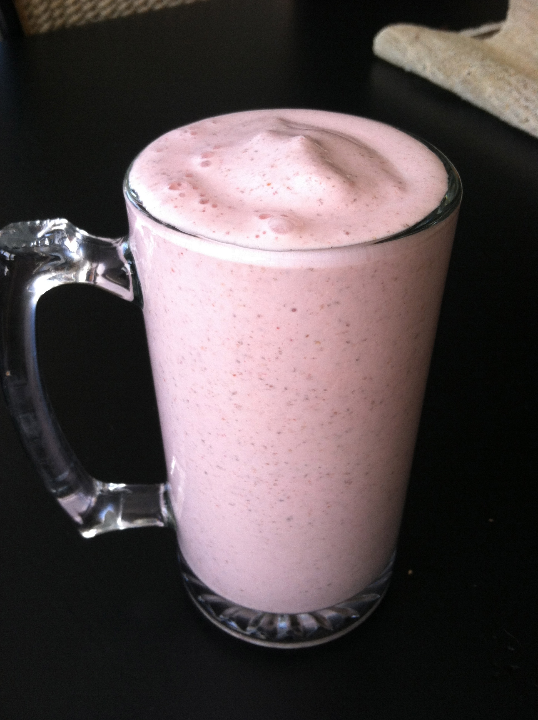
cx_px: 269
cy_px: 360
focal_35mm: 35
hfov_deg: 40.6
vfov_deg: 52.7
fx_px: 727
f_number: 2.8
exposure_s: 1/40
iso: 80
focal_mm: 3.85
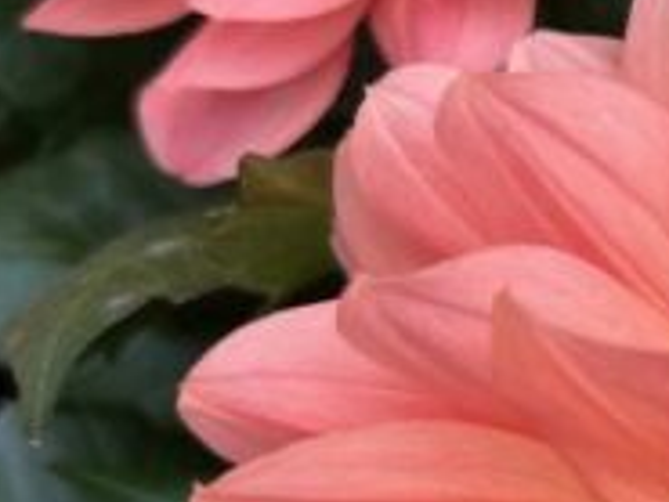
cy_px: 303
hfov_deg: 16.3
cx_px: 1070
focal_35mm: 108
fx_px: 2089
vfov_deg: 13.7
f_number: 1.5
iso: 40
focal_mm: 5.7
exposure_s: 1/260
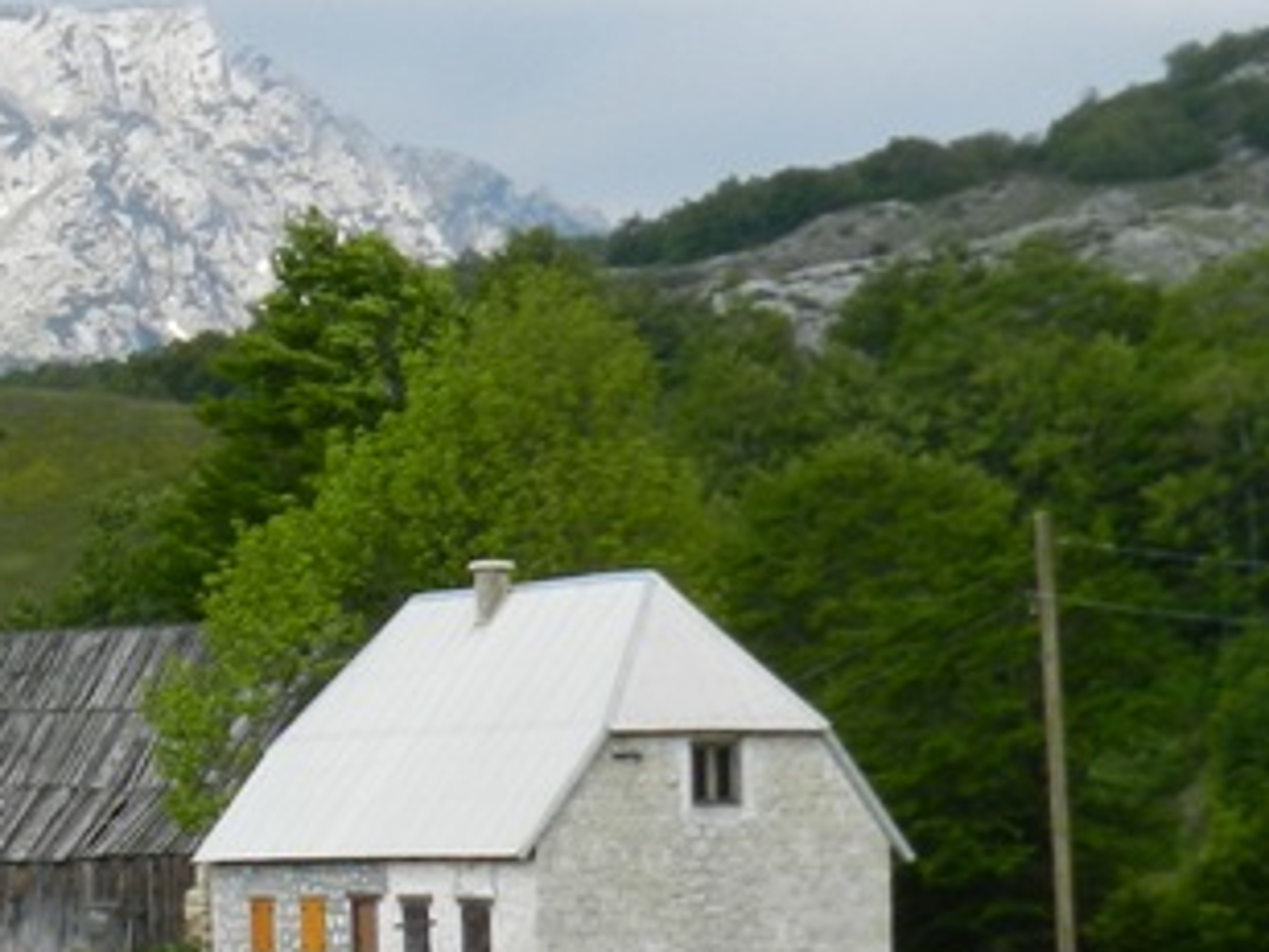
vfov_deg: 9.7
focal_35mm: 153
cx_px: -746
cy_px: 647
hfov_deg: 12.2
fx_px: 5609
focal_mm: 8.1
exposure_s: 1/800
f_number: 4.2
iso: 160
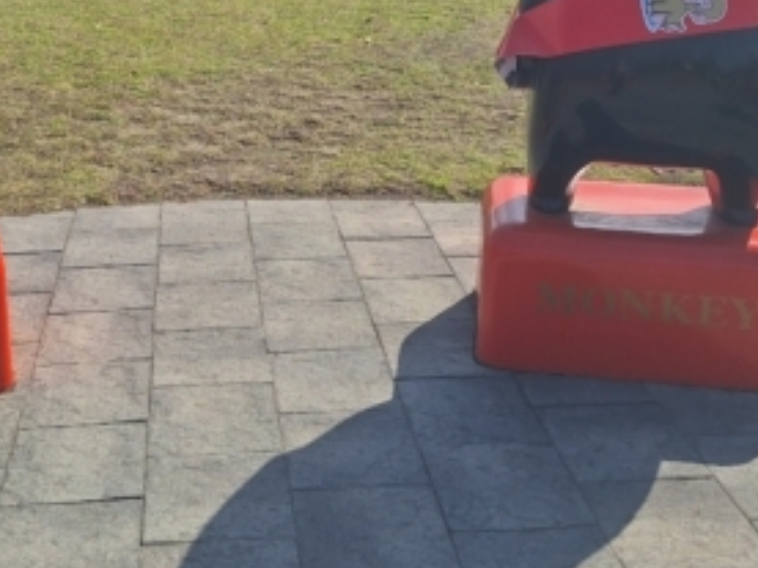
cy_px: 44
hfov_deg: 37.9
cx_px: 280
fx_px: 1095
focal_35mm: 50
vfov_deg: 27.9
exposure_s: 1/4695
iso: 40
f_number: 1.8
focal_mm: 5.54
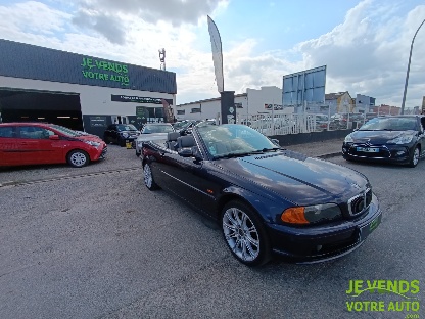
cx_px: 212
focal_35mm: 16
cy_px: 160
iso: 50
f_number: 2.2
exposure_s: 1/1060
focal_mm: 1.65
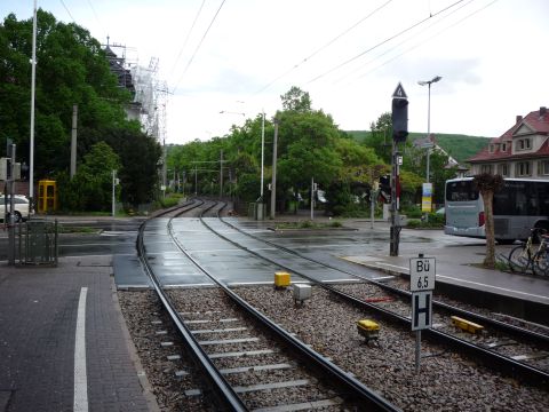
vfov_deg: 44.2
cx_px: 274
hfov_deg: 56.8
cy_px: 206
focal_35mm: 32
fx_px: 508
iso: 100
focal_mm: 5.2
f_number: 4
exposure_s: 1/320
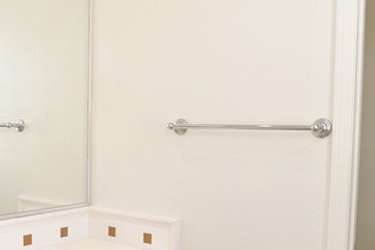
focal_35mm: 43
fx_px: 451
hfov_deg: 45.1
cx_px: 165
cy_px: 147
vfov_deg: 30.9
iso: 800
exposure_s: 1/60
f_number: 7.1
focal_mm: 11
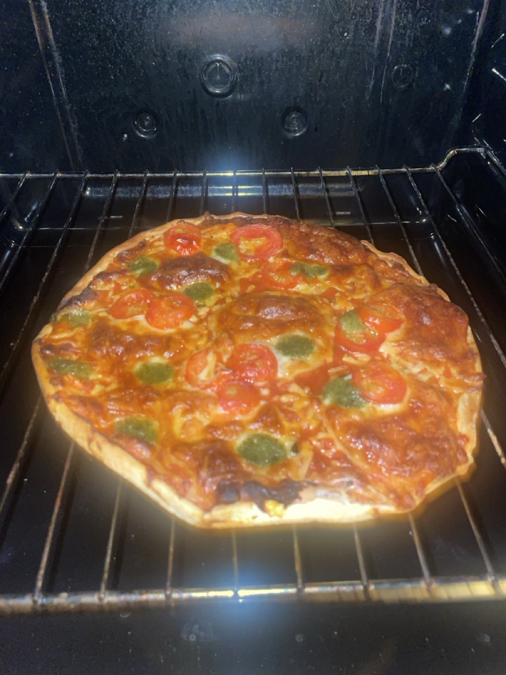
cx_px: 253
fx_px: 507
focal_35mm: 26
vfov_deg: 67.3
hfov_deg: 53.1
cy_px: 338
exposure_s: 1/4
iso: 64
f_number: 1.6
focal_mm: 4.2
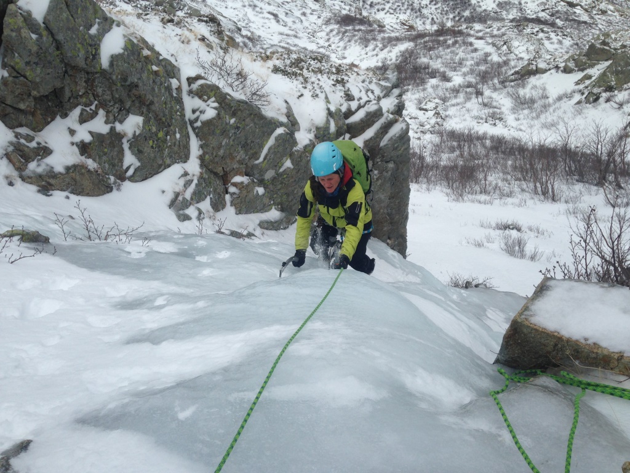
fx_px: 601
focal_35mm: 33
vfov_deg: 42.9
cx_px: 315
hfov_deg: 55.4
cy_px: 236
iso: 50
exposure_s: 1/1427
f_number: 2.4
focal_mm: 4.12
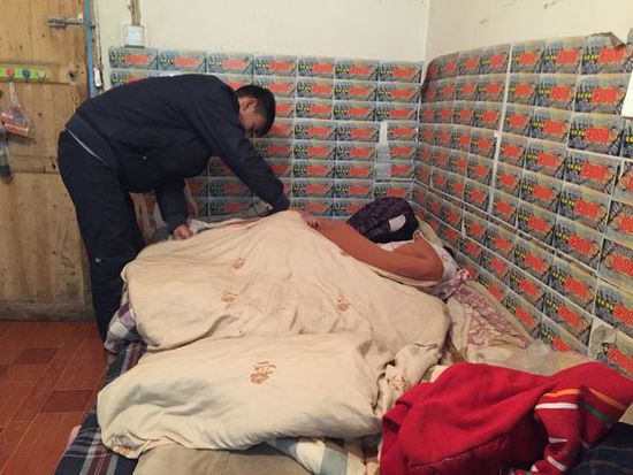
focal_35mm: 29
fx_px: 531
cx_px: 316
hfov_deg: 61.6
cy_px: 238
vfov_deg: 48.3
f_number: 2.2
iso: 400
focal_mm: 4.15
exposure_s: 1/17
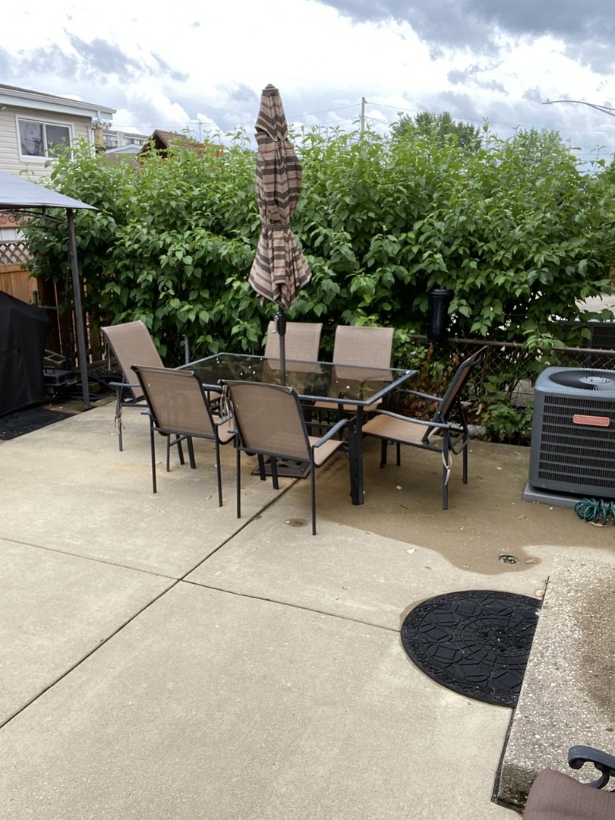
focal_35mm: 30
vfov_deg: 60.0
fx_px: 711
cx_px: 308
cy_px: 410
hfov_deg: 46.8
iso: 25
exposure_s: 1/215
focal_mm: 2.71
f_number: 2.2
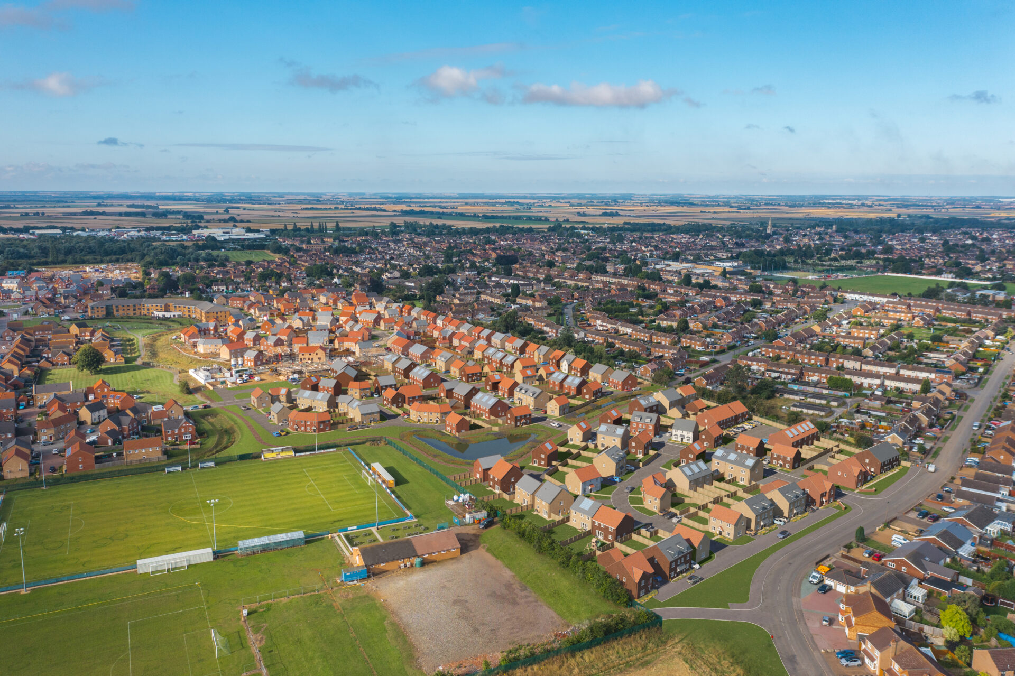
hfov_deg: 65.5
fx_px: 789
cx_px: 508
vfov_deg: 46.4
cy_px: 338
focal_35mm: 28
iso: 100
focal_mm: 10.26
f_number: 4
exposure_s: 1/500
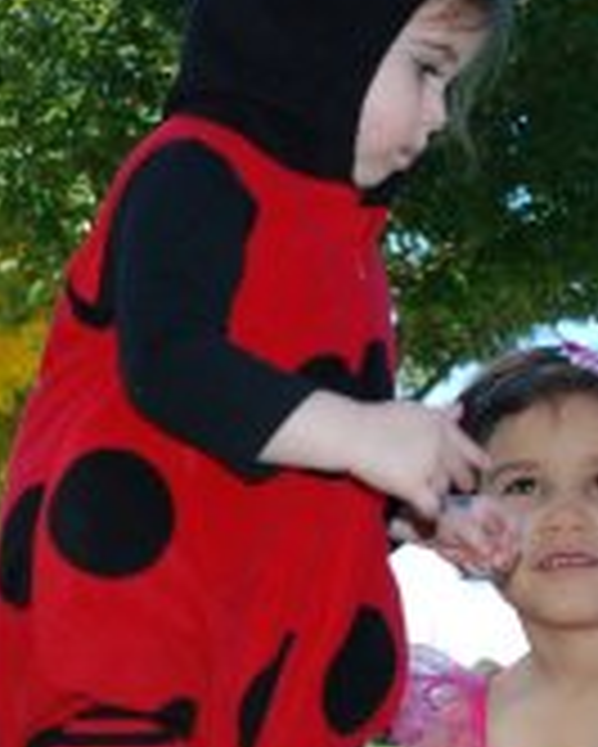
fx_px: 2873
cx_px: 99
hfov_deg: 11.8
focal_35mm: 130
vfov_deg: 14.8
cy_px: 486
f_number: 5
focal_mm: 24
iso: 100
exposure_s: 1/200
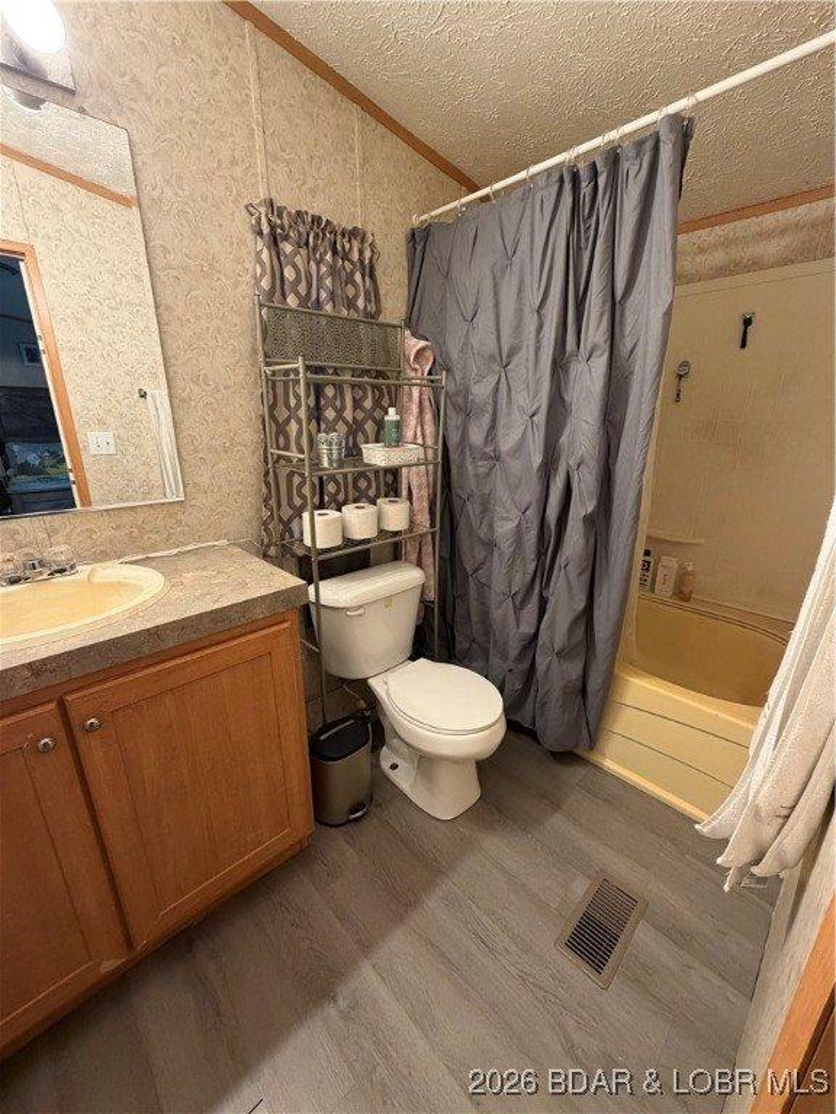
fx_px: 451
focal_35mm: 14
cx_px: 418
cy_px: 557
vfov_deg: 102.1
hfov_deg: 85.7
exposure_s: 1/60
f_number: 2.2
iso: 250
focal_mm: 2.22
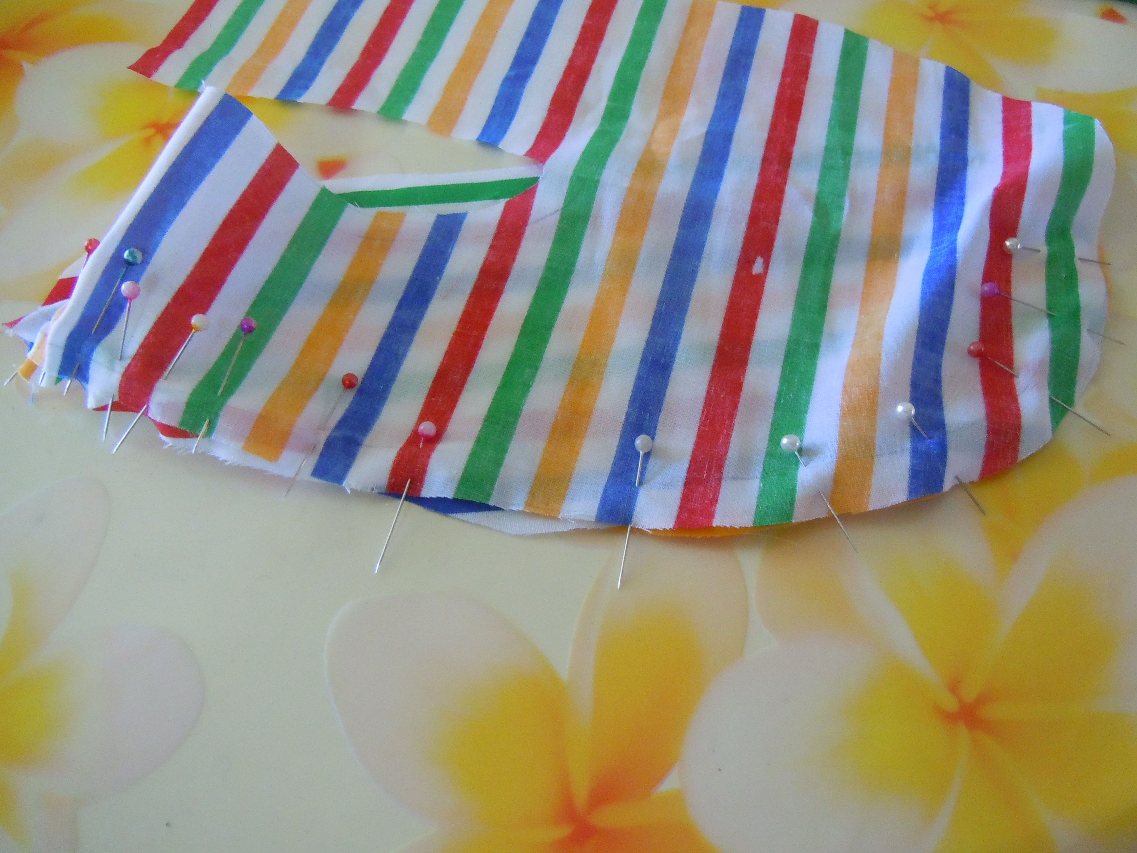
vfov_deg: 46.8
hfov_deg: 60.0
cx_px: 568
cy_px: 426
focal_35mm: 30
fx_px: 985
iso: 800
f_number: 3.5
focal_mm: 5.4
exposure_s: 1/30
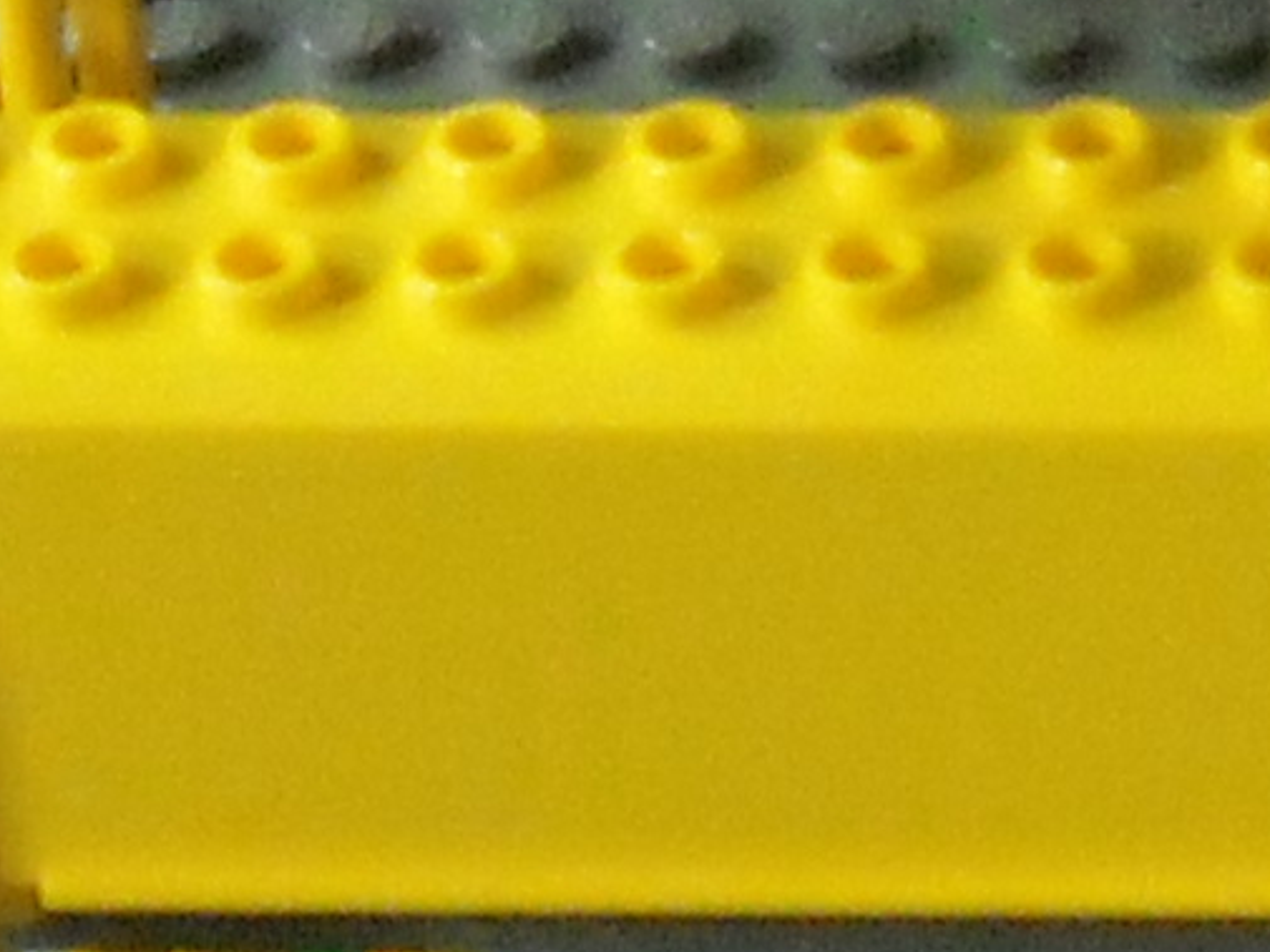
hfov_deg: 8.7
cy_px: -457
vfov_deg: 6.5
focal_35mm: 226
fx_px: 8294
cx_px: 1469
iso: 800
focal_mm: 5.7
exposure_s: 1/88
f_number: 2.8
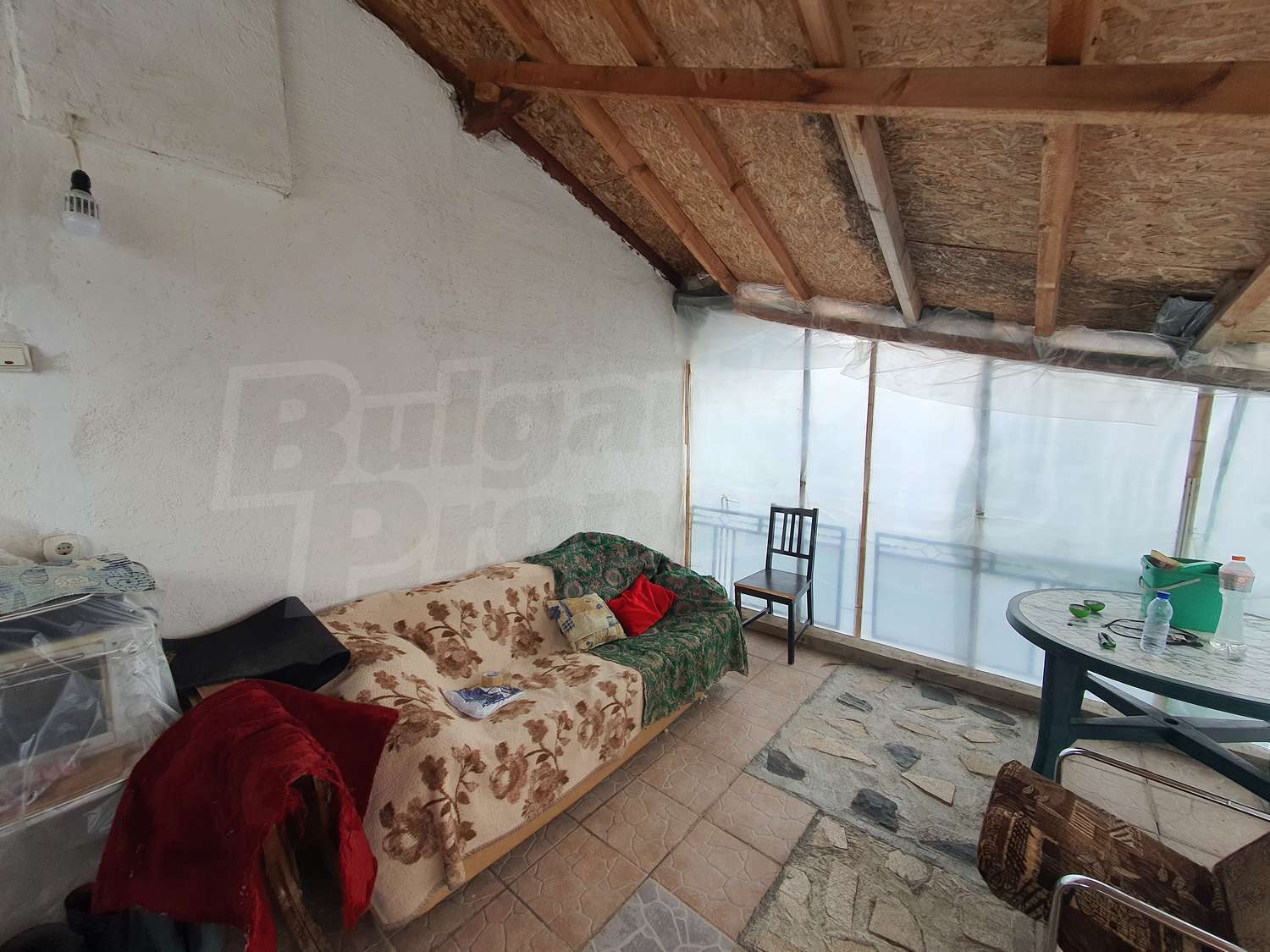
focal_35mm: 13
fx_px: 477
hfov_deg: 106.2
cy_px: 476
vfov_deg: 89.9
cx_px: 635
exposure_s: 1/100
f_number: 2.2
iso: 50
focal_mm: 1.8
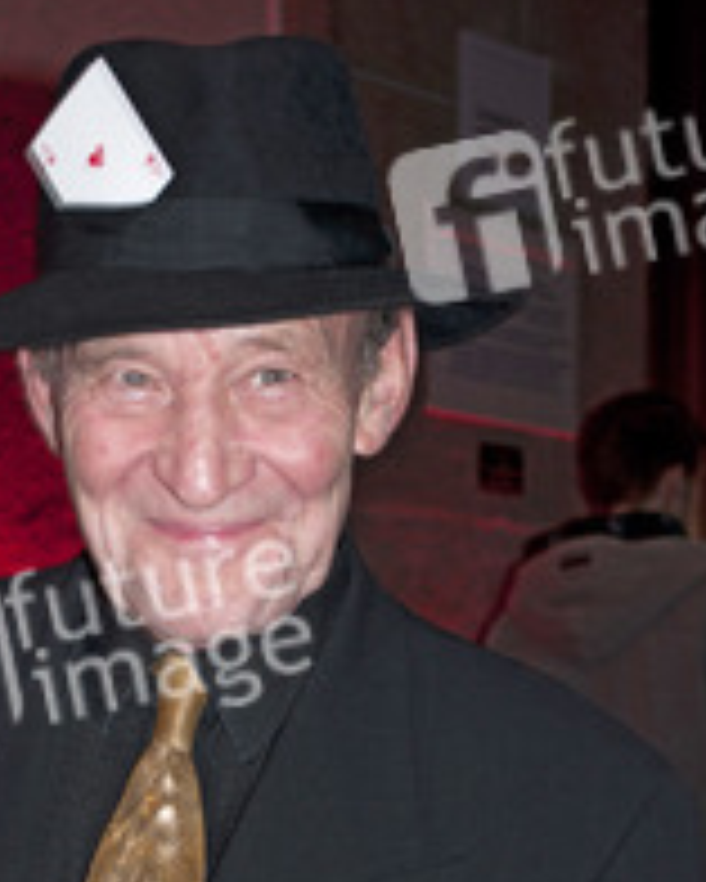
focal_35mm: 109
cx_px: 214
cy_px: 873
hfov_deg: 14.1
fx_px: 2845
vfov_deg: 17.2
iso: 200
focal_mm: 38
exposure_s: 1/20
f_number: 5
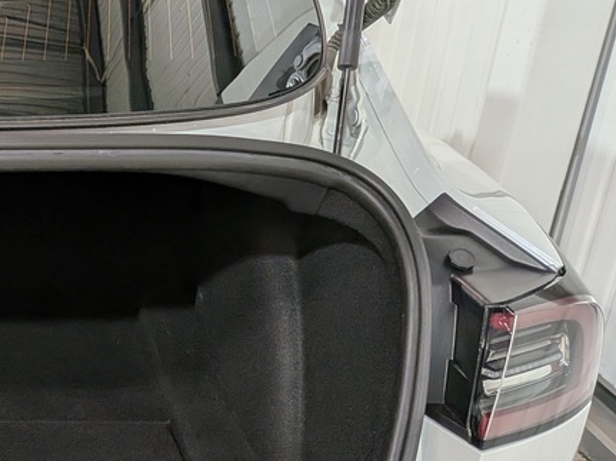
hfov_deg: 29.9
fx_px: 1014
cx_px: -83
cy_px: 391
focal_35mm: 57
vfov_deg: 25.1
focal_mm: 4.53
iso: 63
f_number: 1.7
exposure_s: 1/40
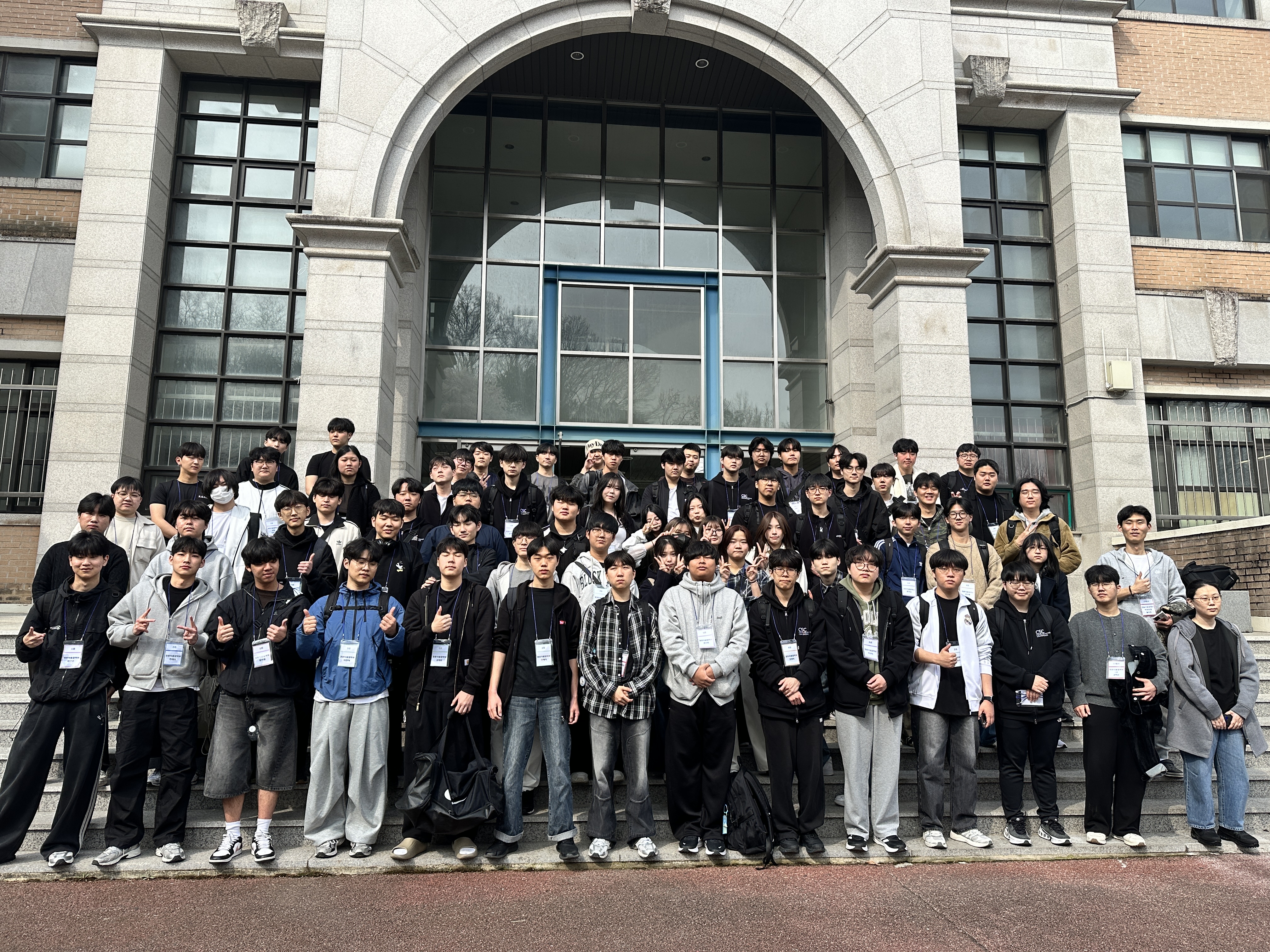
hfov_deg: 71.6
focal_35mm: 24
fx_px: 881
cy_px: 476
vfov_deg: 56.8
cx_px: 635
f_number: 1.78
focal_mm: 6.86
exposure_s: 1/2070
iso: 80
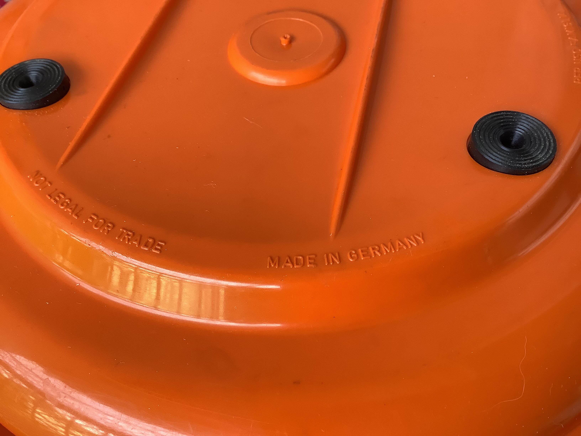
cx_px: 290
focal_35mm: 31
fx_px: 520
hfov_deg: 58.4
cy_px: 218
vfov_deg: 45.4
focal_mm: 3.3
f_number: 2.4
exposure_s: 1/50
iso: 100
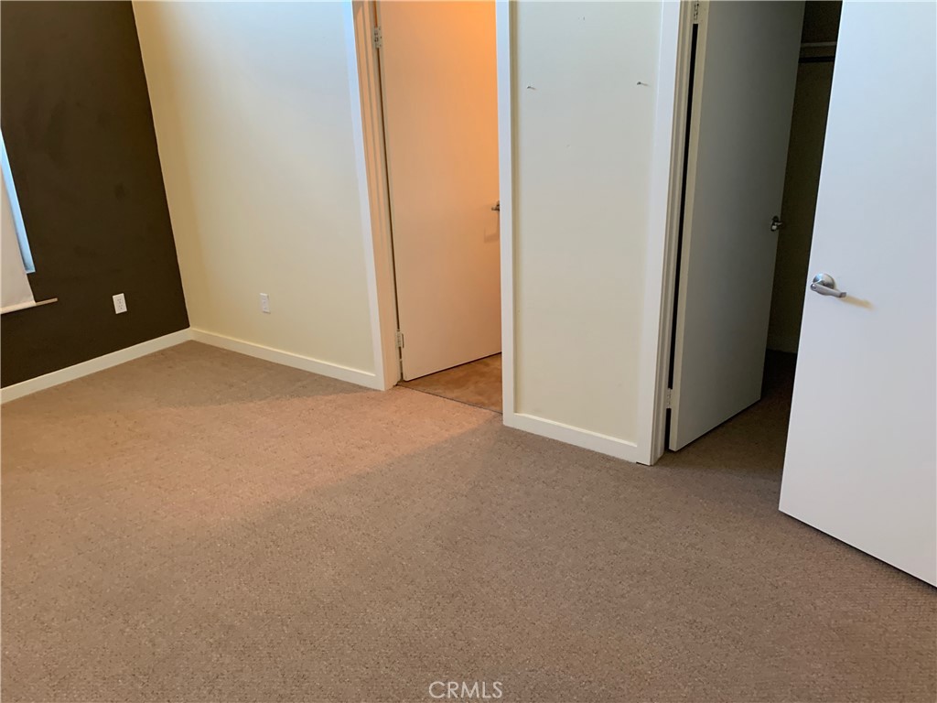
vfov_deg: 53.1
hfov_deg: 67.3
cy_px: 352
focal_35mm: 26
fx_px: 704
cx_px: 468
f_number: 1.8
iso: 200
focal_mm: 4.25
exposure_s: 1/60
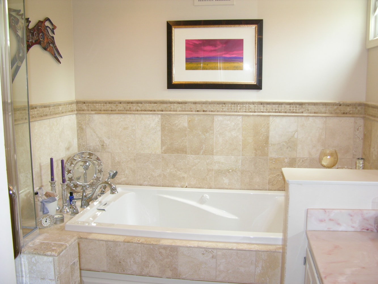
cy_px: 142
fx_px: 382
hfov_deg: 52.6
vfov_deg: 40.7
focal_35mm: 35
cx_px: 189
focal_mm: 8.9
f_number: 2.8
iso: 100
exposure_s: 1/30
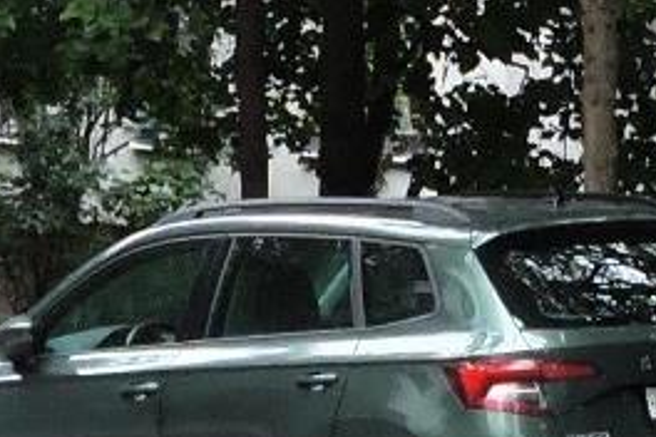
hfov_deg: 5.8
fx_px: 6450
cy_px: 1582
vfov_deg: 3.7
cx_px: 666
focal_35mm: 354
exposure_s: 1/30
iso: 160
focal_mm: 8.1
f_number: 4
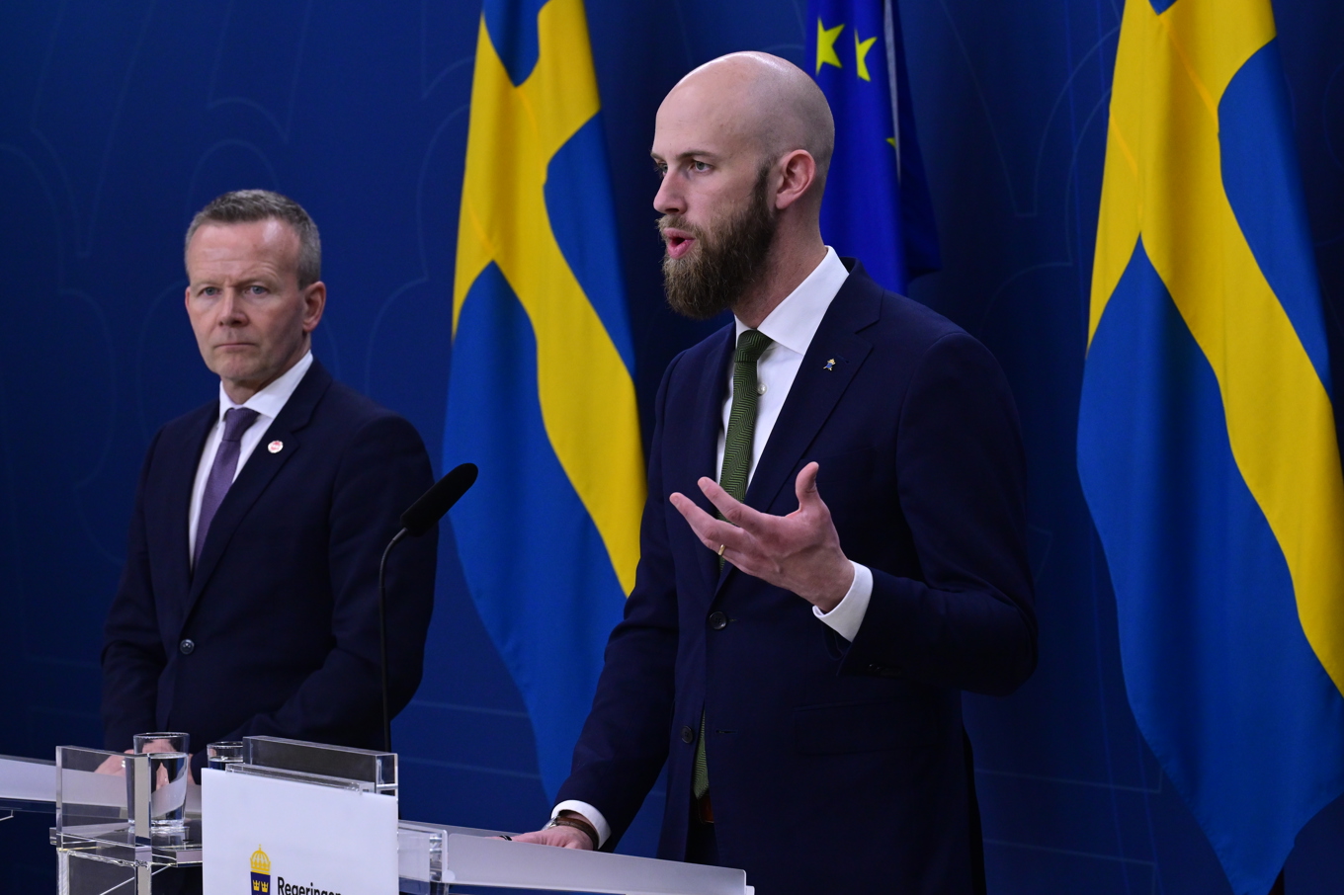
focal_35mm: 115
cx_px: 672
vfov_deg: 11.9
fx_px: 4292
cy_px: 448
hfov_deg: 17.8
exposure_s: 1/320
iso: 2500
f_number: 7.1
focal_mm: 115
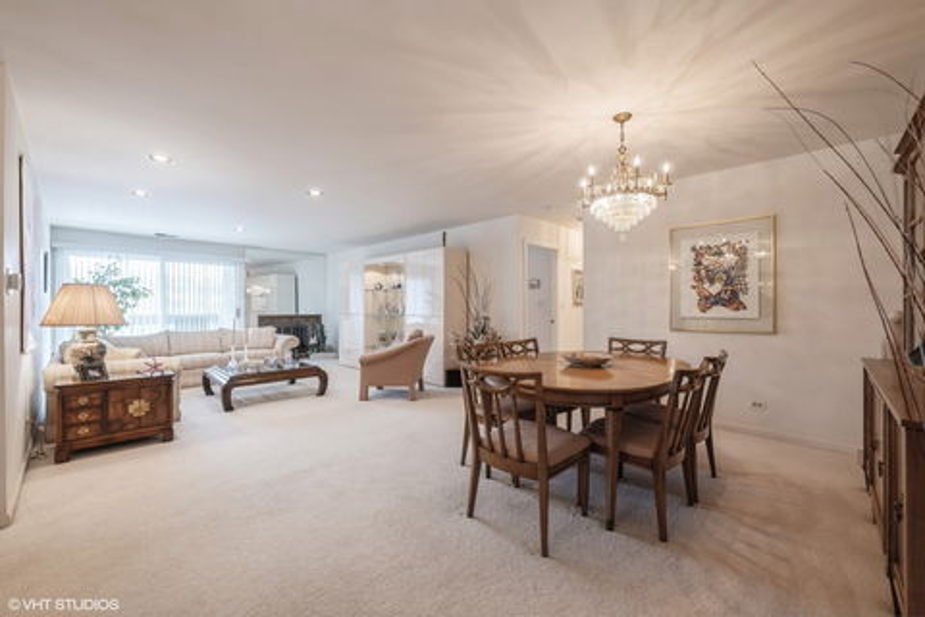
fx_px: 385
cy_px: 308
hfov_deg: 100.4
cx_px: 462
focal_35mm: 15
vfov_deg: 77.3
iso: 200
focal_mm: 15
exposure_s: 1/2.5
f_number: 8
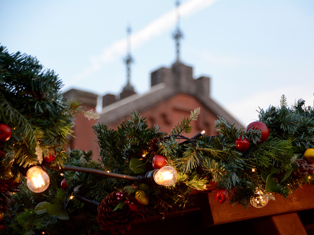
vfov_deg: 10.1
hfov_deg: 13.4
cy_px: 117
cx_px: 173
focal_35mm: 147
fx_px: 1333
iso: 640
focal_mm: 90
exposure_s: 1/160
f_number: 5.6
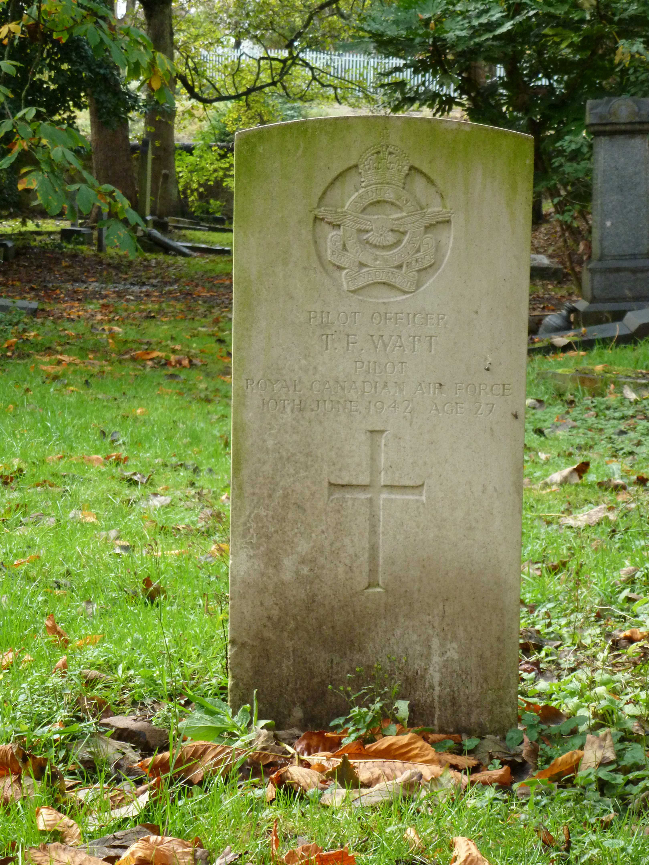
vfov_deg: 23.8
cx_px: 324
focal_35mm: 82
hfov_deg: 18.0
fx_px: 2050
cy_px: 432
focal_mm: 14.8
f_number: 4.8
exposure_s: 1/60
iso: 400
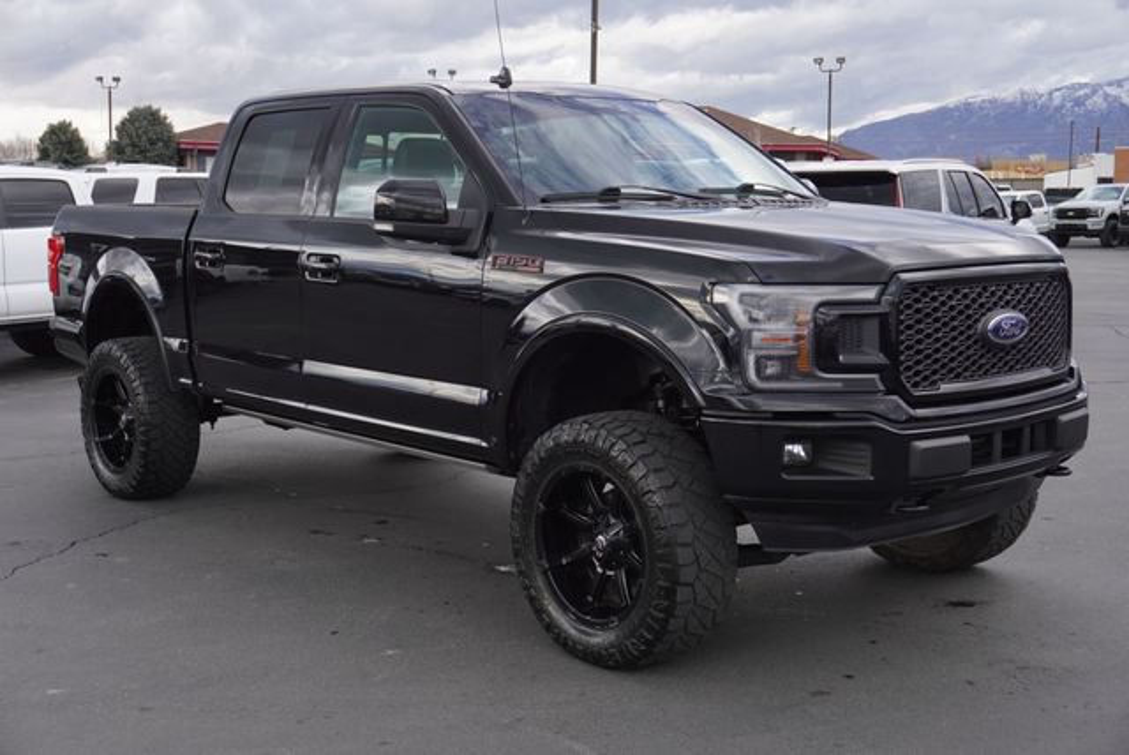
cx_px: 564
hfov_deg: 44.9
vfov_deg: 30.9
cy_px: 378
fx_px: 1365
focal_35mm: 44
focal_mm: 29
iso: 100
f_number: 6.3
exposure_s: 1/125
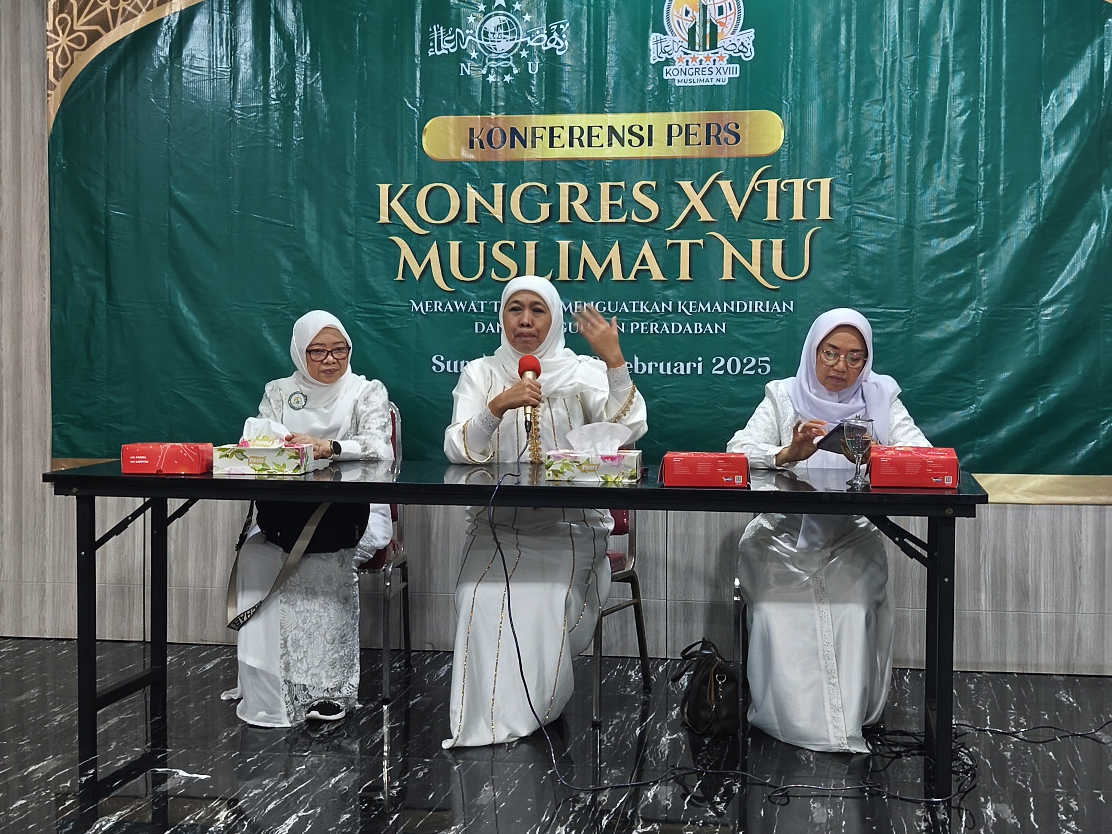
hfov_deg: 41.2
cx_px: 556
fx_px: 1478
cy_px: 417
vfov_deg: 31.5
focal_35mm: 46
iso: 1600
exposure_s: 1/33.3
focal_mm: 6.18
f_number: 1.65
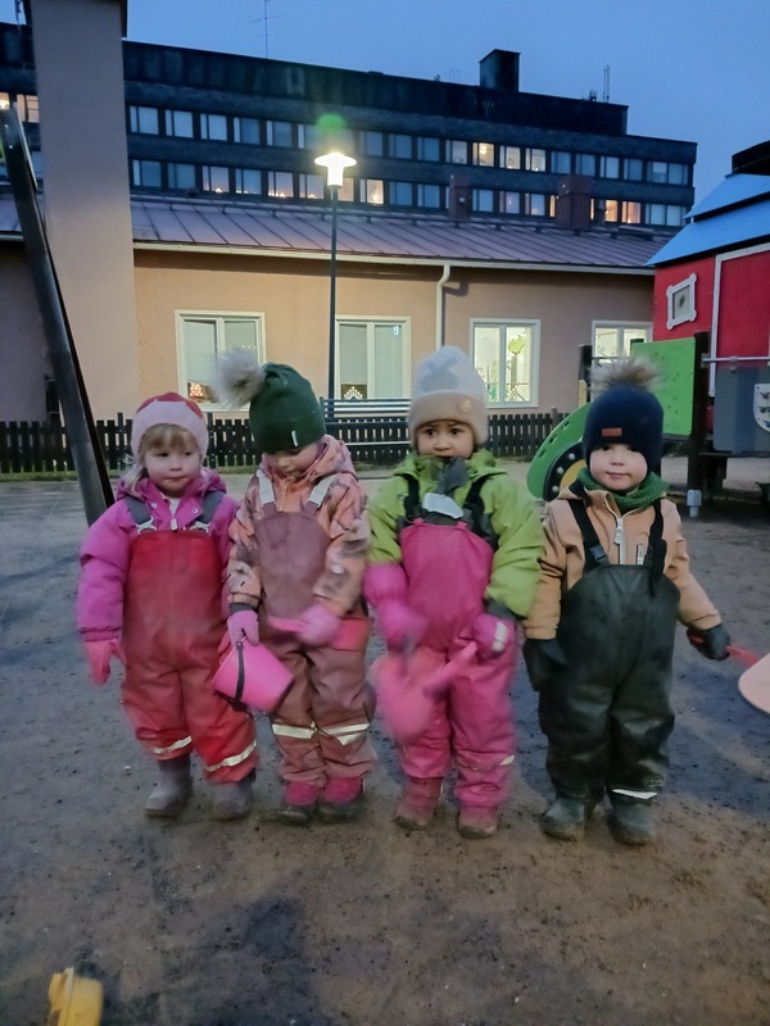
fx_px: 801
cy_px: 513
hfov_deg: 51.4
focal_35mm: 27
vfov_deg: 65.3
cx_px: 385
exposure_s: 1/10
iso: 2500
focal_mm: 4
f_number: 1.8
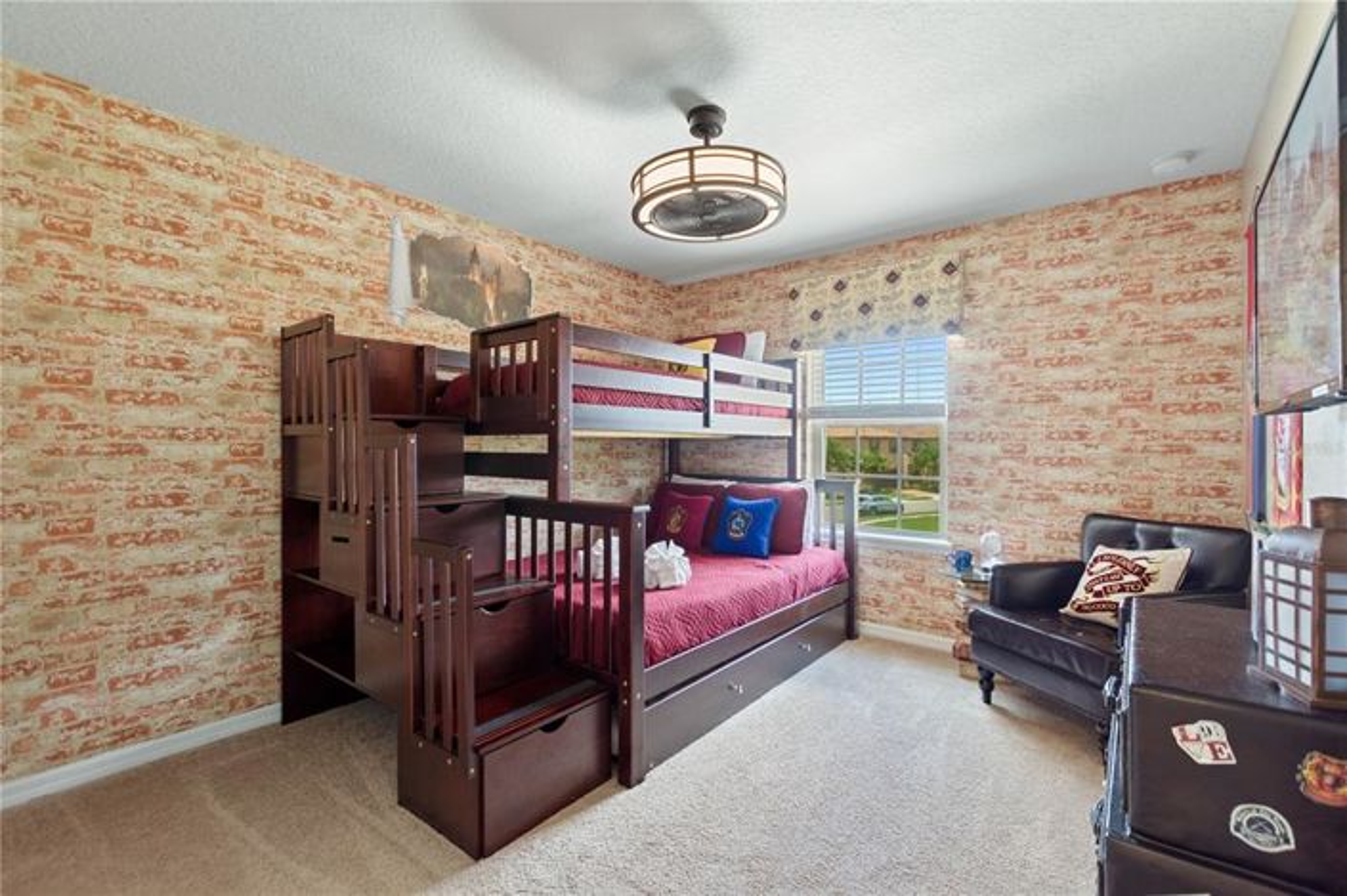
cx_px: 674
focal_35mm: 15
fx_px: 561
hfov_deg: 100.4
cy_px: 448
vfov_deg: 77.2
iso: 400
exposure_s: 1/4
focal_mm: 10
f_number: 4.5
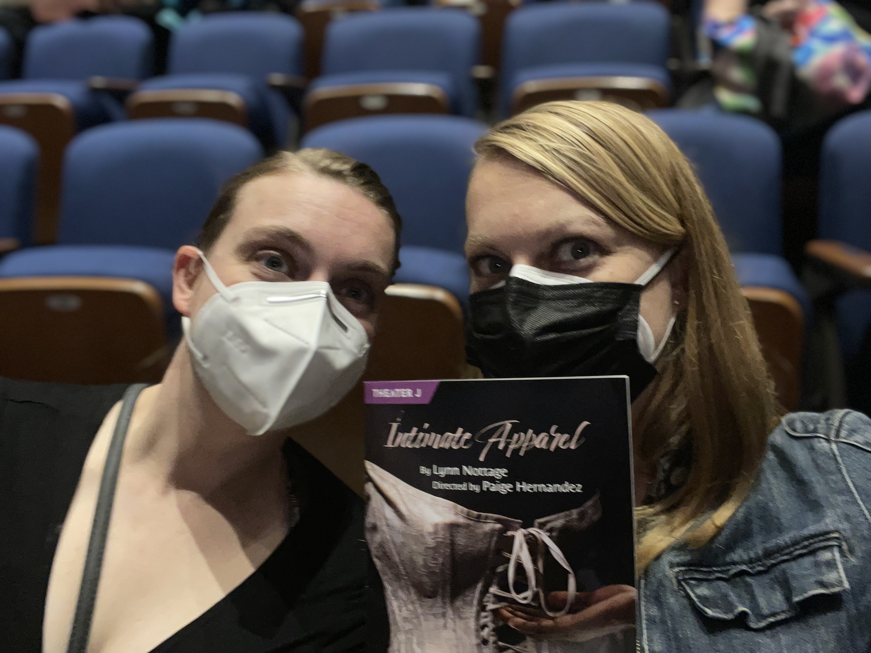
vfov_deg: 46.8
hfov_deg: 60.0
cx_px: 436
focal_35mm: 30
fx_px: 755
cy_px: 326
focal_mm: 2.71
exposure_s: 1/30
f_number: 2.2
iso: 125
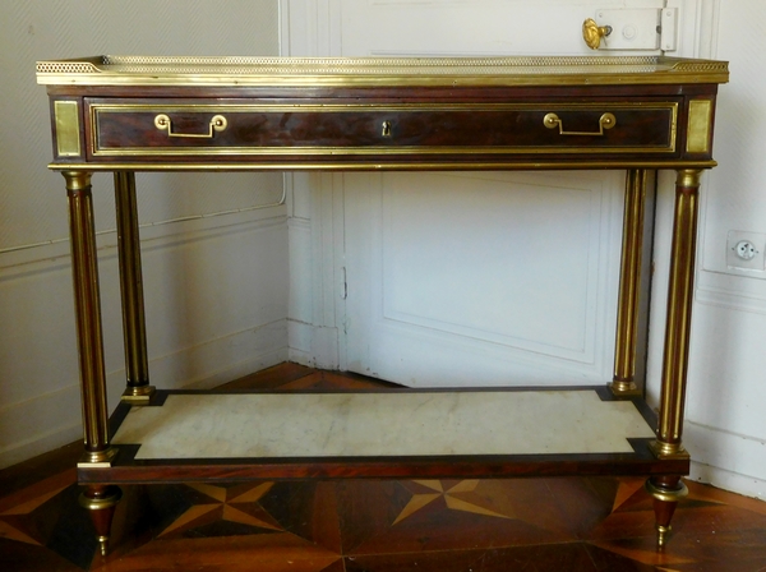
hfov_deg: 52.7
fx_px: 773
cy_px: 286
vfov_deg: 40.6
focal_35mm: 35
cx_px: 383
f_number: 3.8
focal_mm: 6.2
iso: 280
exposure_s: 1/30
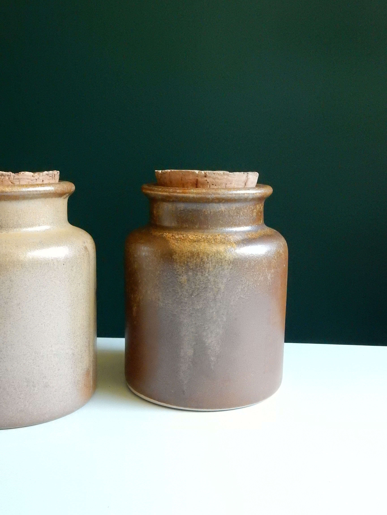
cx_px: 194
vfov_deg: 43.9
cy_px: 258
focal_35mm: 43
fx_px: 641
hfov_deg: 33.6
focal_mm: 7.6
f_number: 4.2
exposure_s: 1/60
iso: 1600
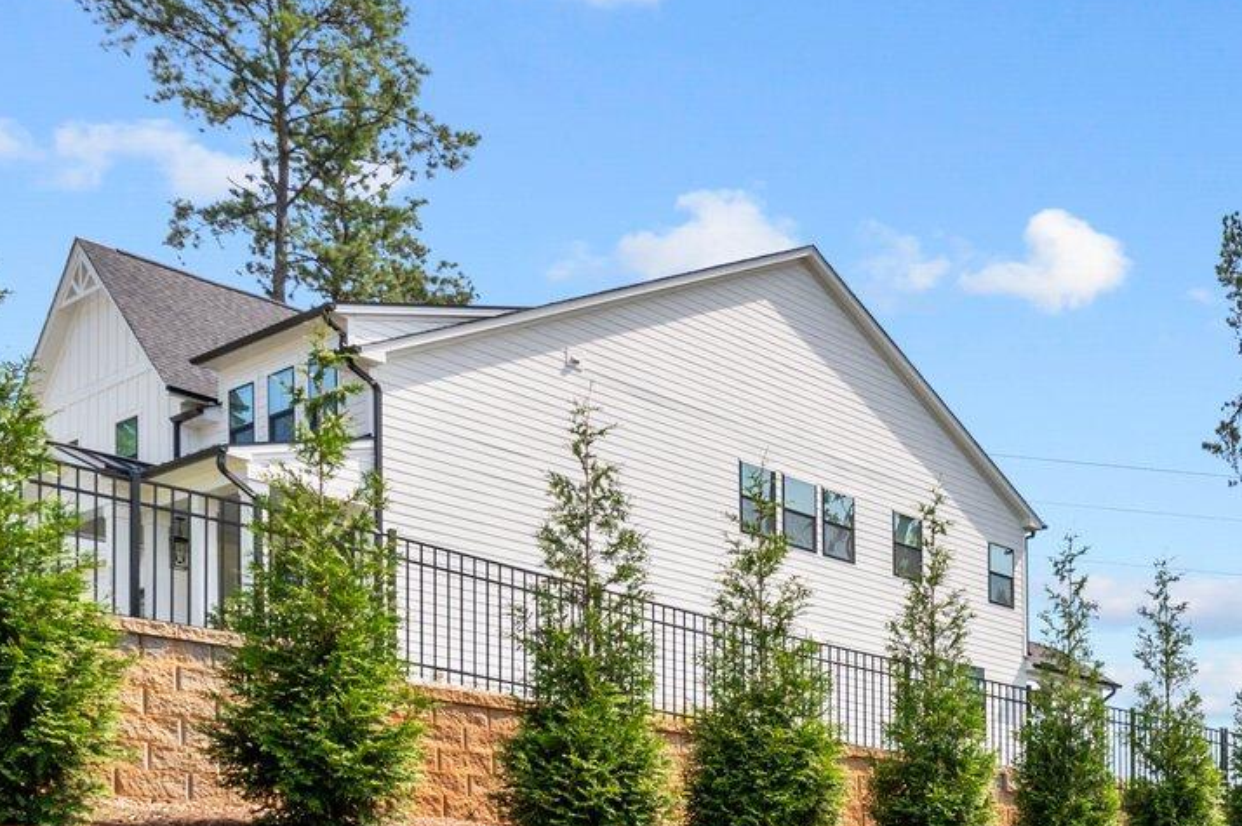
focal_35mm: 43
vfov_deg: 27.6
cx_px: 1409
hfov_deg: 37.1
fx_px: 1482
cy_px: 974
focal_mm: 15
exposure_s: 1/640
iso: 400
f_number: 6.3
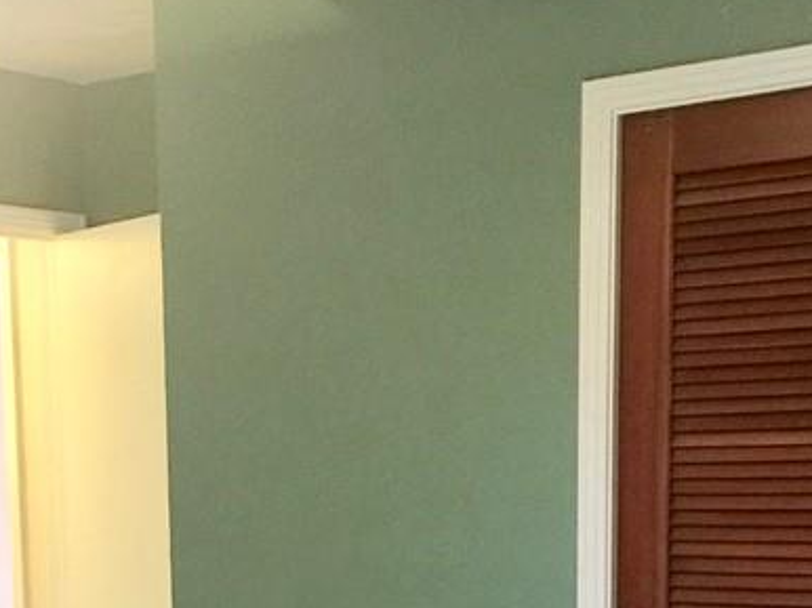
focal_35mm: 77
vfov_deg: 18.1
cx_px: 248
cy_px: 747
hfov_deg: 25.2
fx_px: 1805
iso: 100
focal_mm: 4.15
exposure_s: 1/8
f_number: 2.2
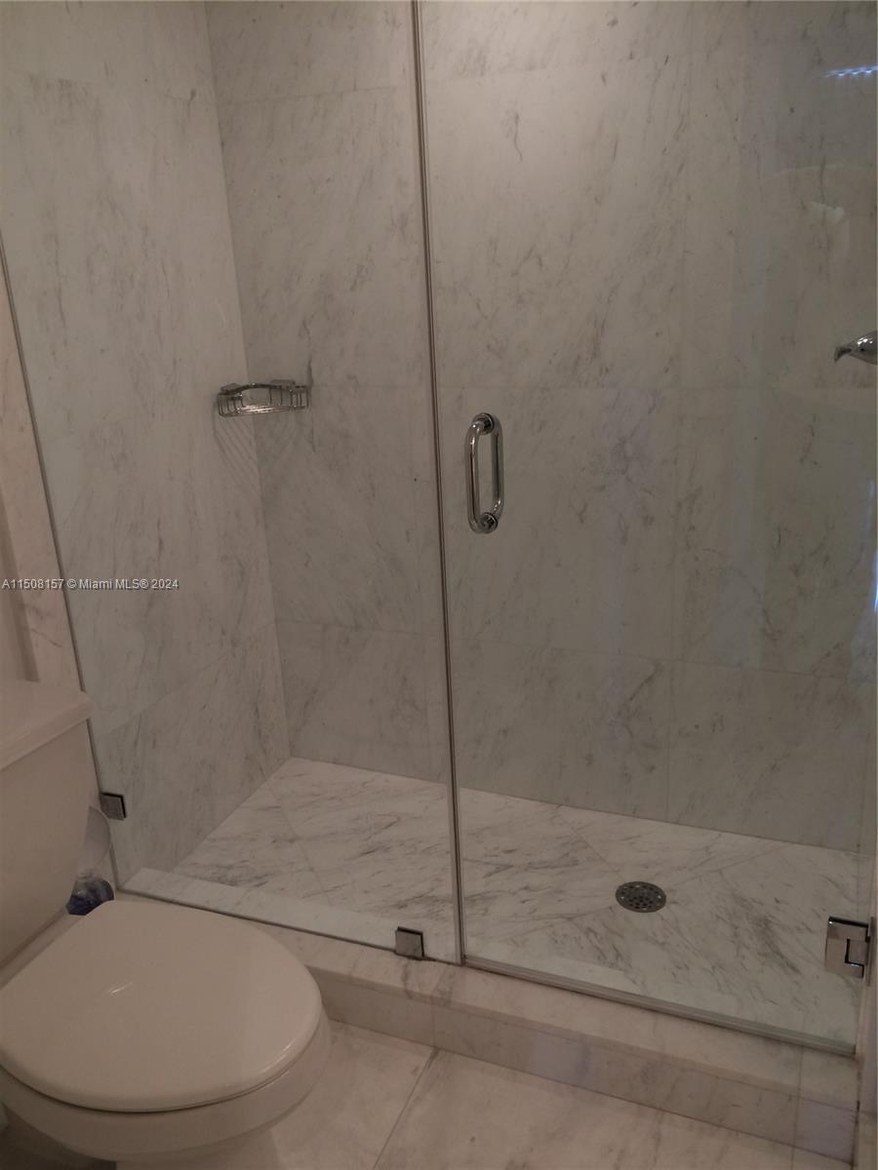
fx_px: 981
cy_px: 585
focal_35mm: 29
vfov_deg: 61.7
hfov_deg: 48.2
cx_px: 439
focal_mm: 4.15
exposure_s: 1/30
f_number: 2.2
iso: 80
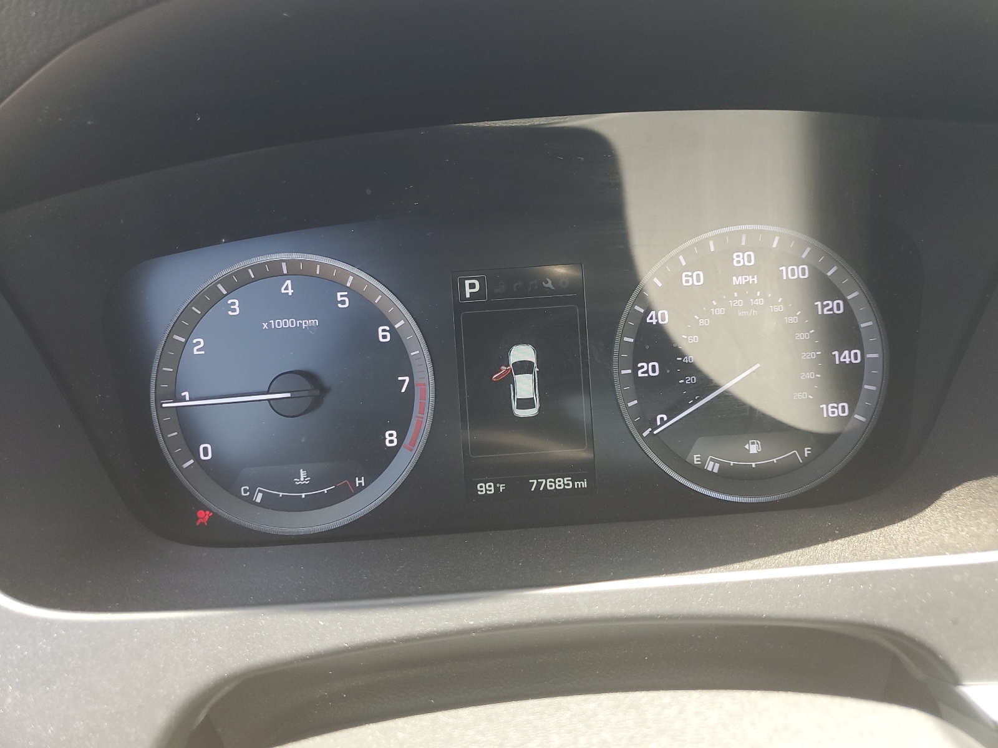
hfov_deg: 67.3
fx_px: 750
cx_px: 499
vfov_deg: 53.1
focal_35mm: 26
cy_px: 374
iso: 59
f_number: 1.5
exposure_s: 1/120
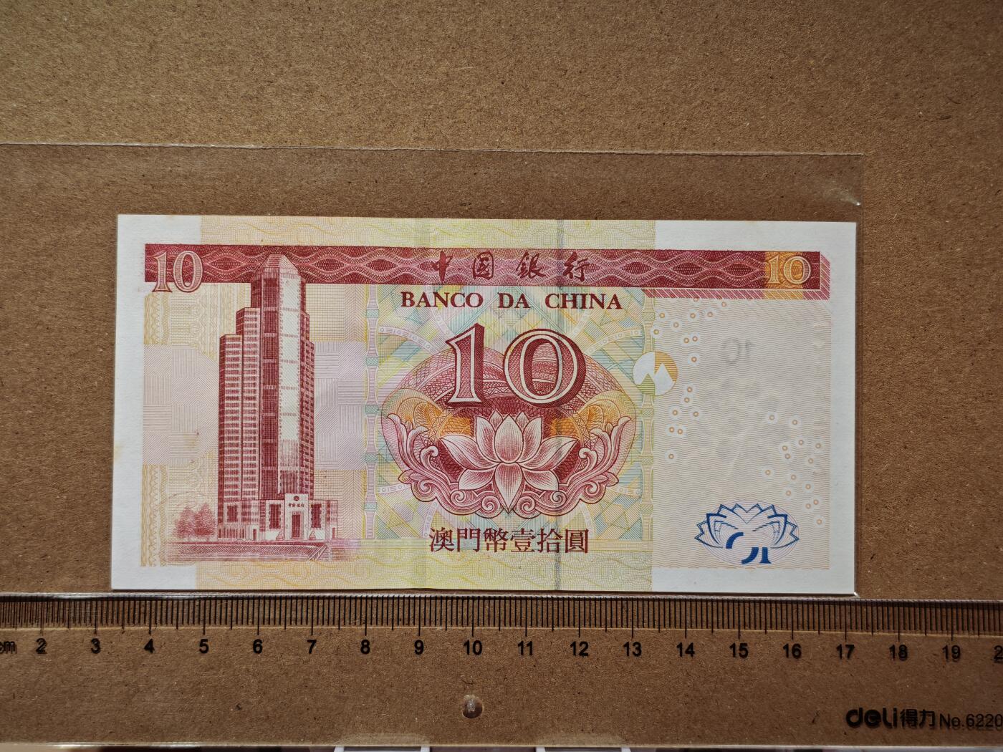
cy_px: 376
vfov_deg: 29.1
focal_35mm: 50
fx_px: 1449
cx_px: 502
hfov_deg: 38.2
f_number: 1.63
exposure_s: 1/100
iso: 160
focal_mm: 5.85
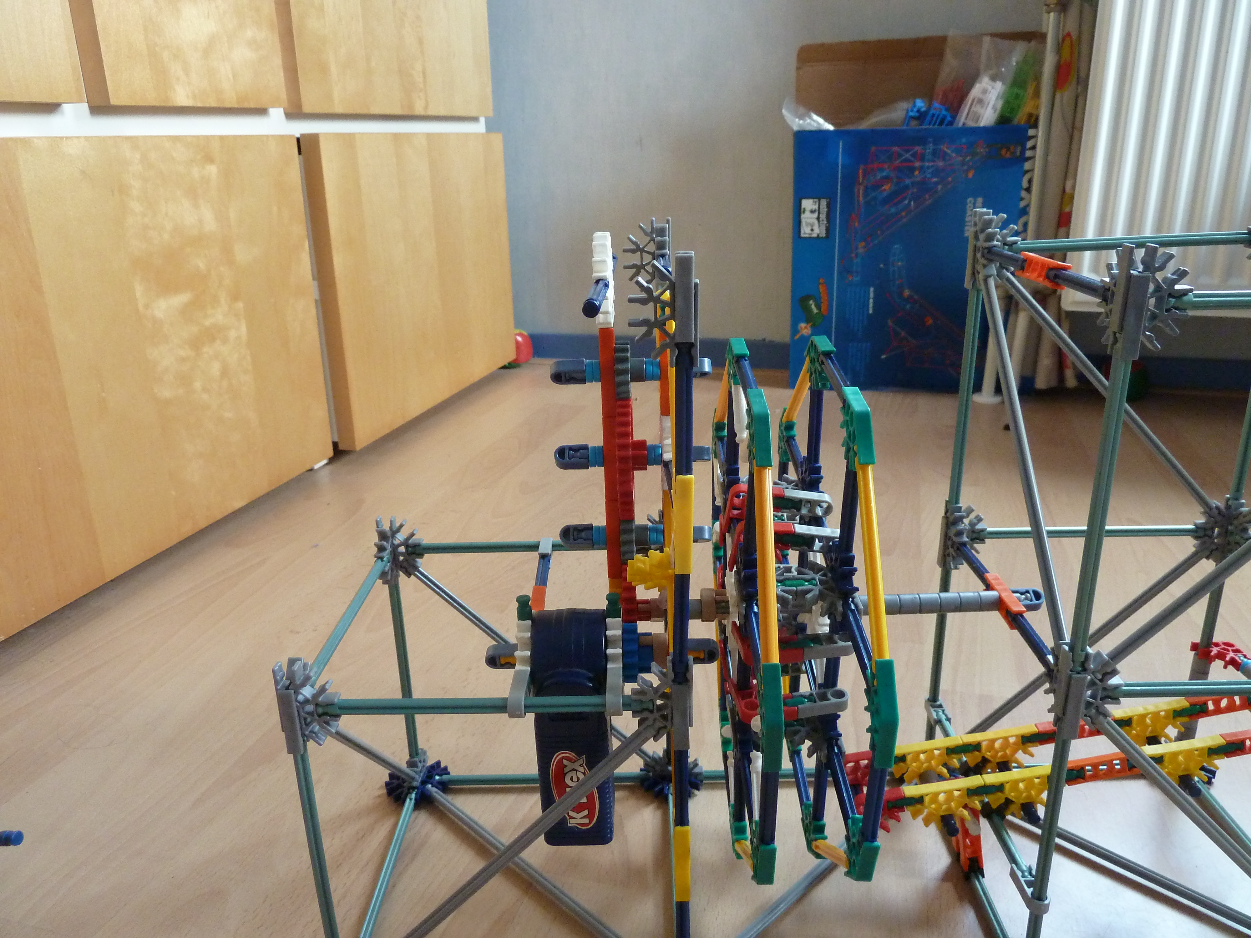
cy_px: 469
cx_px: 626
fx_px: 903
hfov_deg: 69.4
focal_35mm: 25
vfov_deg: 54.9
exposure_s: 1/30
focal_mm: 4.1
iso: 400
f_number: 3.3
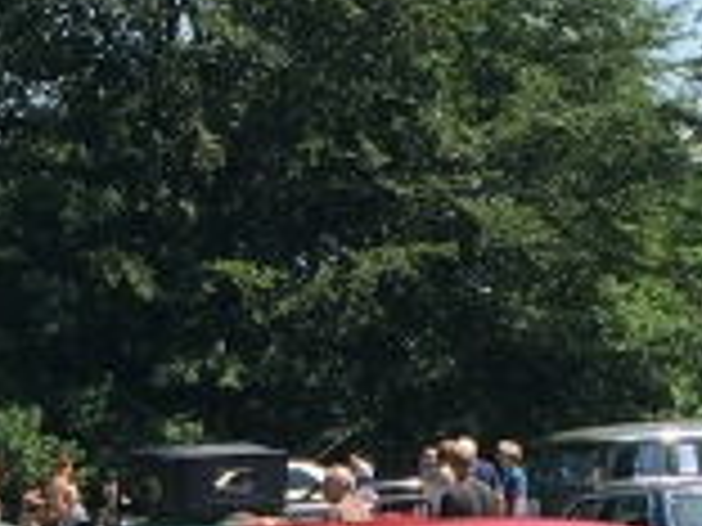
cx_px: 148
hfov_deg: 10.6
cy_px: 859
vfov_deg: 7.8
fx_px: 3772
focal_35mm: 186
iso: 25
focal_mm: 4.15
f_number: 2.2
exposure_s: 1/1099
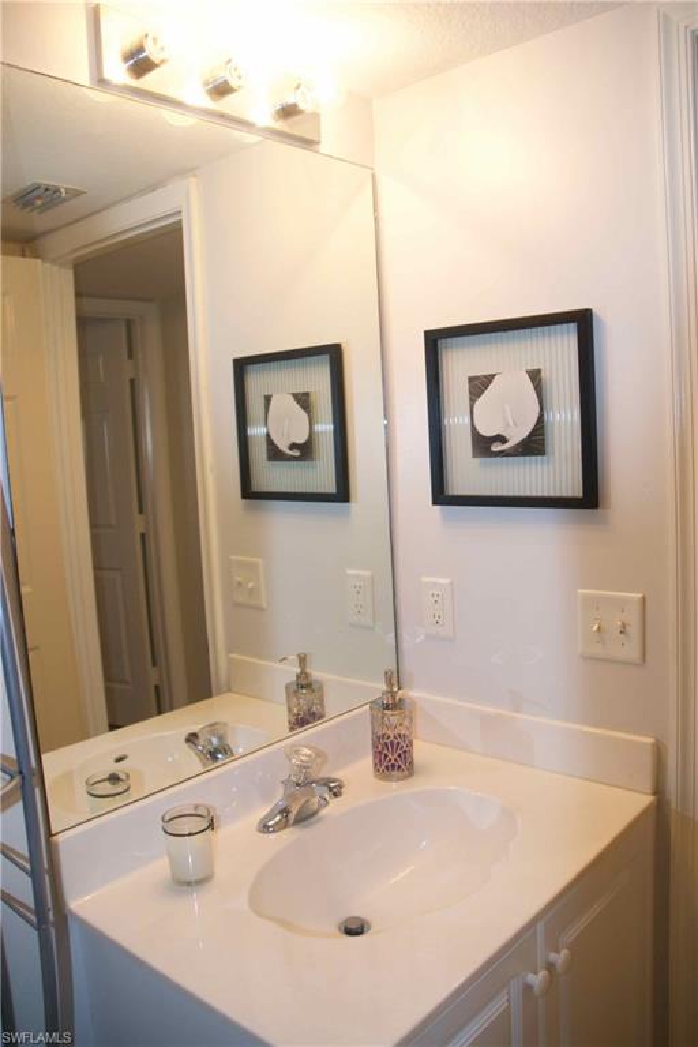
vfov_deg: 67.4
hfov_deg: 47.9
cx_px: 349
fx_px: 785
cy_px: 524
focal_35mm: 27
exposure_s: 1/100
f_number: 4
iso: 400
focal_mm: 18
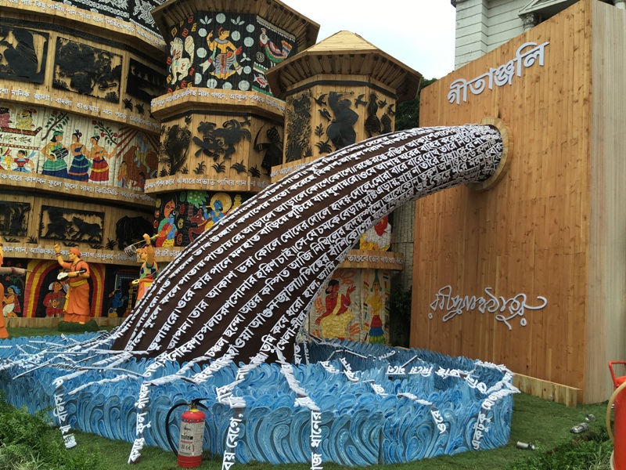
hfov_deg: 61.7
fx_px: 524
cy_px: 235
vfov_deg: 48.2
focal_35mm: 29
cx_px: 313
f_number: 2.2
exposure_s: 1/106
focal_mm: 4.15
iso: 25
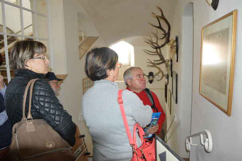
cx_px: 121
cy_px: 80
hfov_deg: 67.4
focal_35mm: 27
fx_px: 181
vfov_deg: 47.9
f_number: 3.5
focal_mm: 18
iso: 2500
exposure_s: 1/60
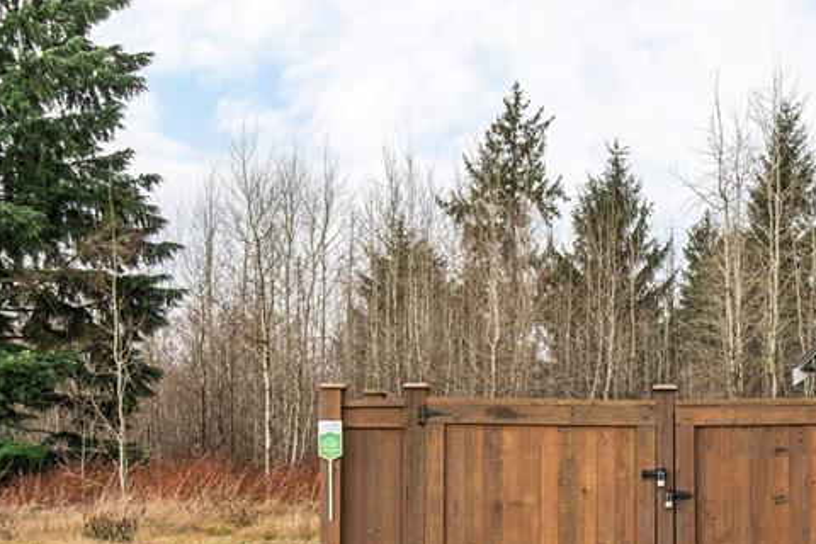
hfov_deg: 30.6
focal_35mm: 64
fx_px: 1451
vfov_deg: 20.9
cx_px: 666
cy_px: 468
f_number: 8
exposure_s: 1/200
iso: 320
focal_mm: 20
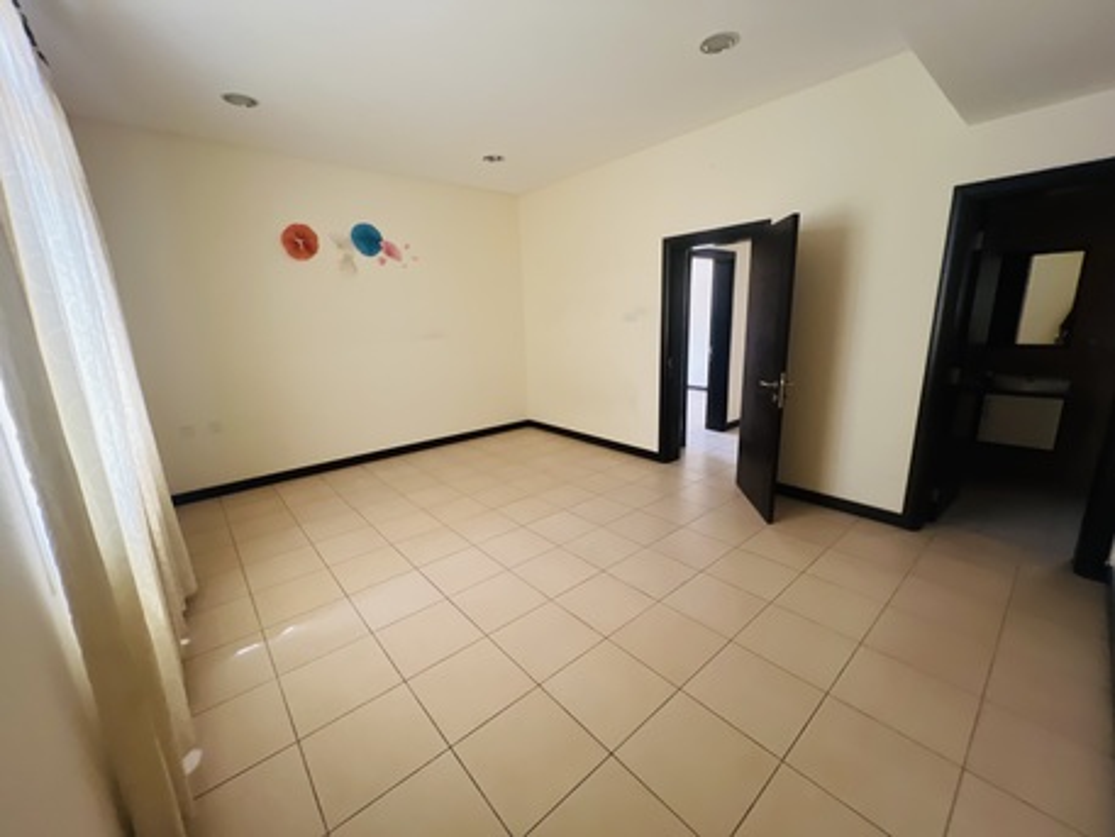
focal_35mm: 13
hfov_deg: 106.2
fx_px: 419
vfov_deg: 89.9
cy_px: 418
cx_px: 558
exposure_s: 1/24
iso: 250
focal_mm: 1.57
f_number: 1.8
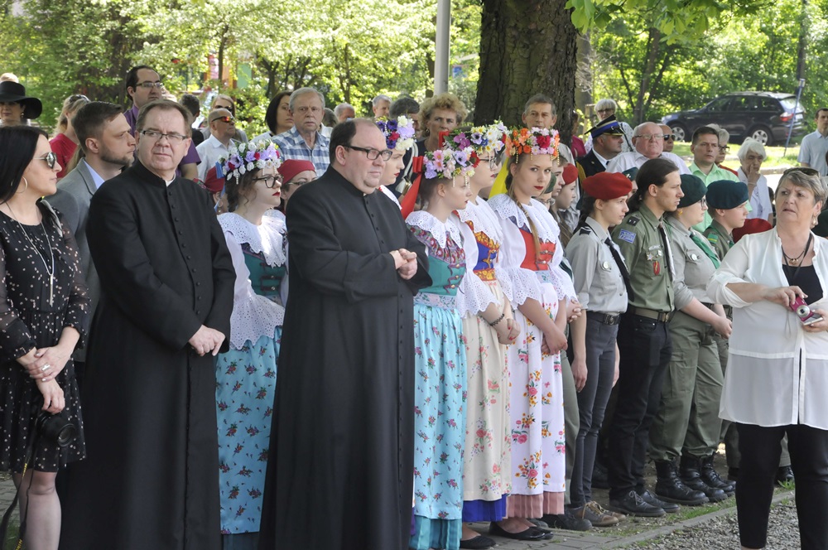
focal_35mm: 112
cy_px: 275
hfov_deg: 18.2
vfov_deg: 12.1
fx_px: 2584
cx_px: 414
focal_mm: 75
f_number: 8
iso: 800
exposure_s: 1/250
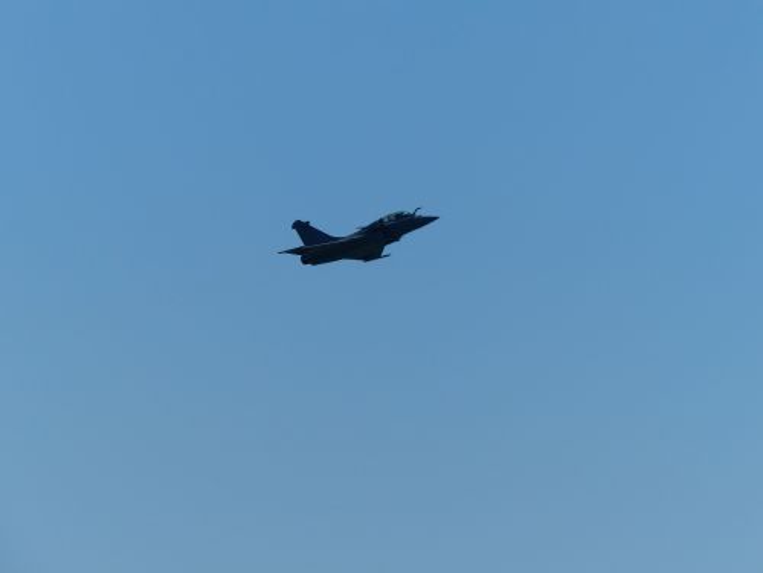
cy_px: 286
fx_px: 9434
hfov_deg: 4.6
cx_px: 382
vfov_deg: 3.5
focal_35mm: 428
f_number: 4.5
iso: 100
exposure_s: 1/1600
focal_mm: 77
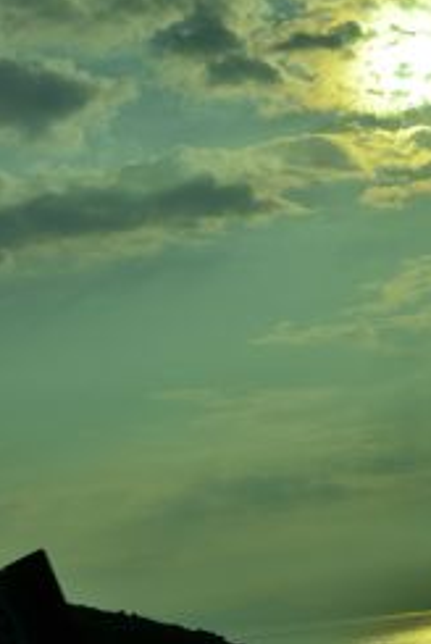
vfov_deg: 23.1
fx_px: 1576
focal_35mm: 88
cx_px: 389
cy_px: 276
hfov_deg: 15.4
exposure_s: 1/500
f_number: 11
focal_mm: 32
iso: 400
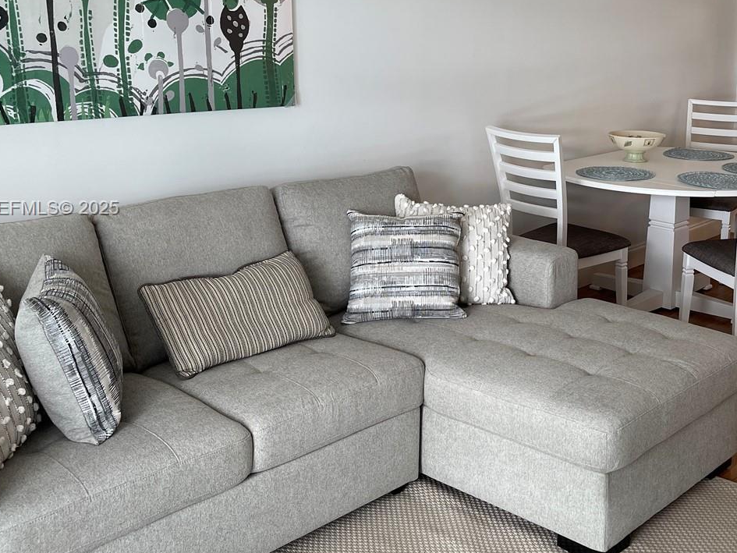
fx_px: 937
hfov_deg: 42.3
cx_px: 500
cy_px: 209
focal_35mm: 44
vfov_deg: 32.7
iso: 80
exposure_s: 1/120
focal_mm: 5.1
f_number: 1.6
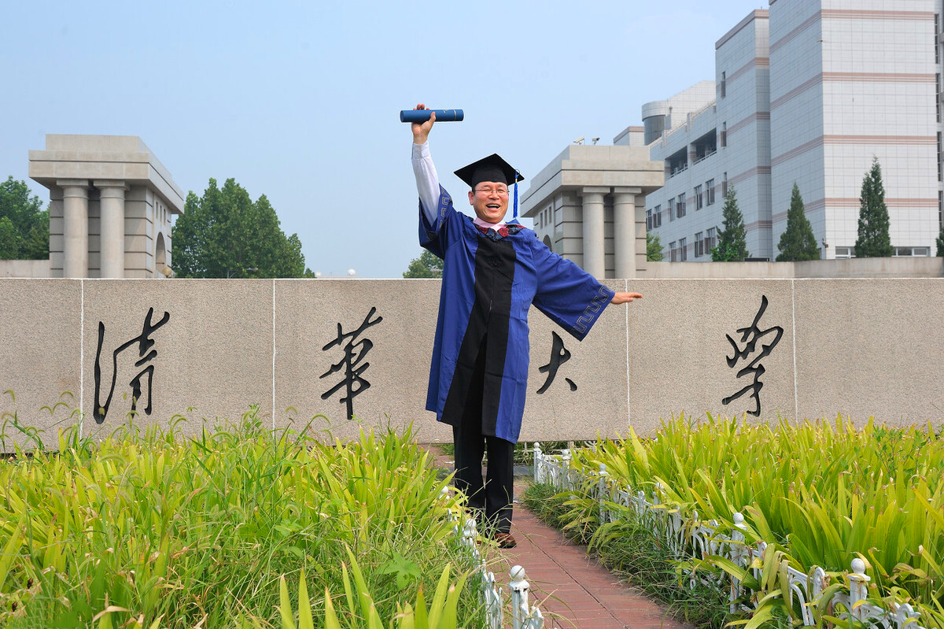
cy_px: 314
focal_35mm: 38
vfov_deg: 35.0
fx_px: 996
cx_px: 472
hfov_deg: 50.7
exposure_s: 1/200
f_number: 8
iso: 250
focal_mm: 38
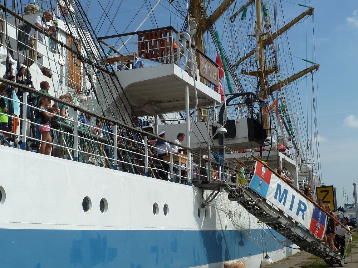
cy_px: 133
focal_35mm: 45
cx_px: 182
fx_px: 465
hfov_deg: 42.1
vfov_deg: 32.2
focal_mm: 7.3
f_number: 5.6
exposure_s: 1/400
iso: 80
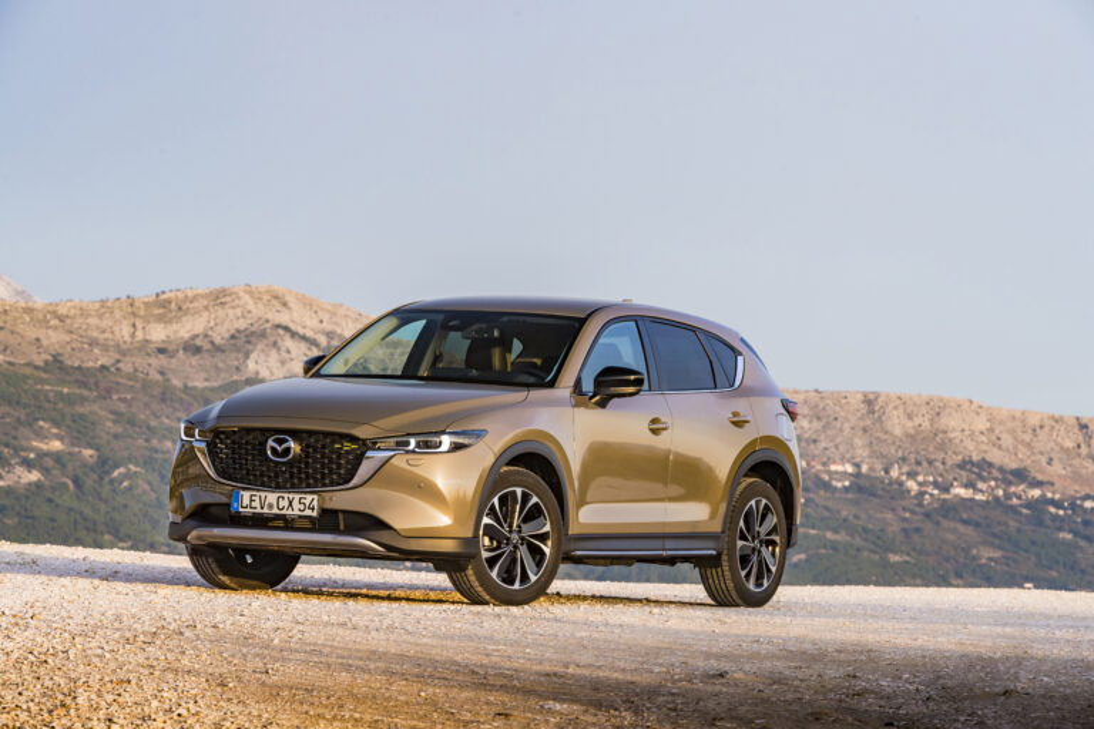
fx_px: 5166
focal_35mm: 170
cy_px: 364
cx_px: 547
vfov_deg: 8.1
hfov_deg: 12.1
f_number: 11
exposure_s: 1/60
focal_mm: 170
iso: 400
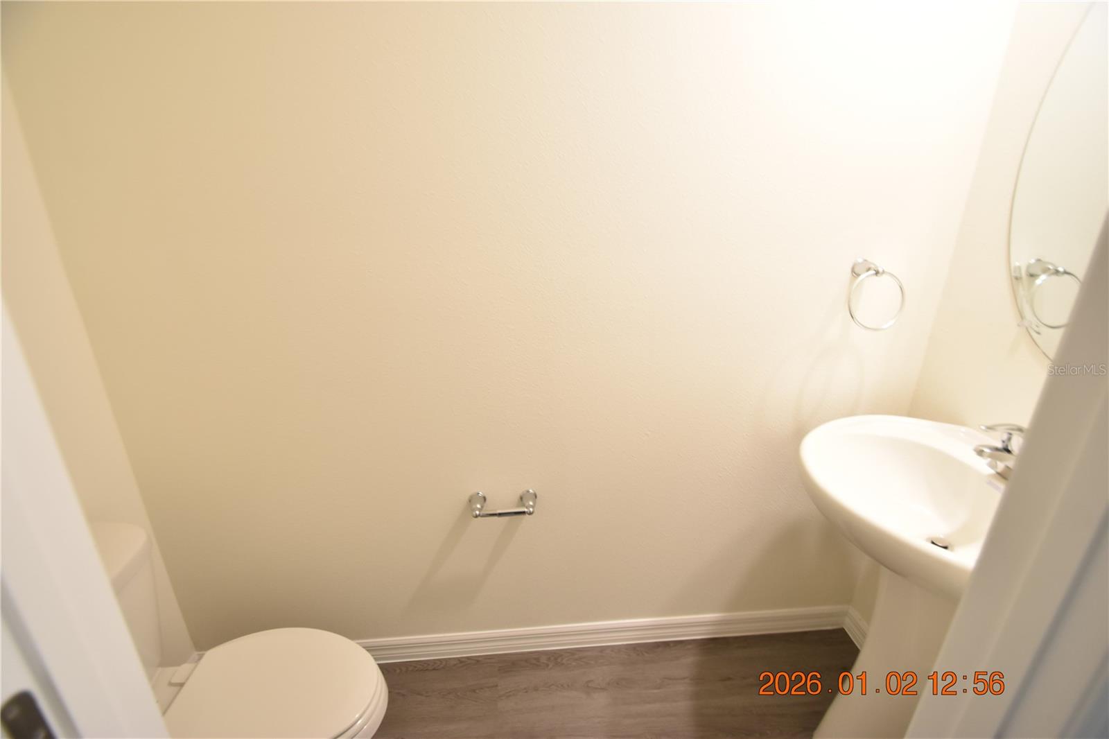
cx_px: 554
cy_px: 370
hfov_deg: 100.4
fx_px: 462
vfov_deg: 77.3
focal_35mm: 15
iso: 800
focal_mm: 10
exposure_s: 1/30
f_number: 3.5
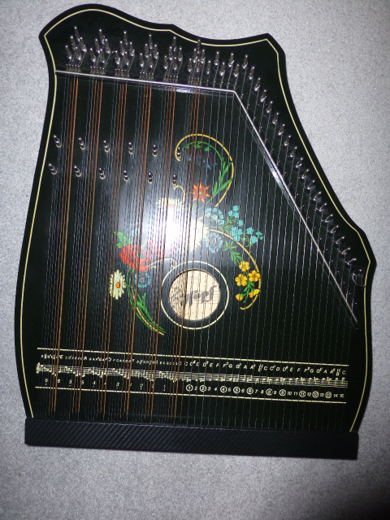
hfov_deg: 54.9
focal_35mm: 25
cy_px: 260
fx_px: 376
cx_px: 195
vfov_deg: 69.4
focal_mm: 4.3
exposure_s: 1/60
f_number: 3.3
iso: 100
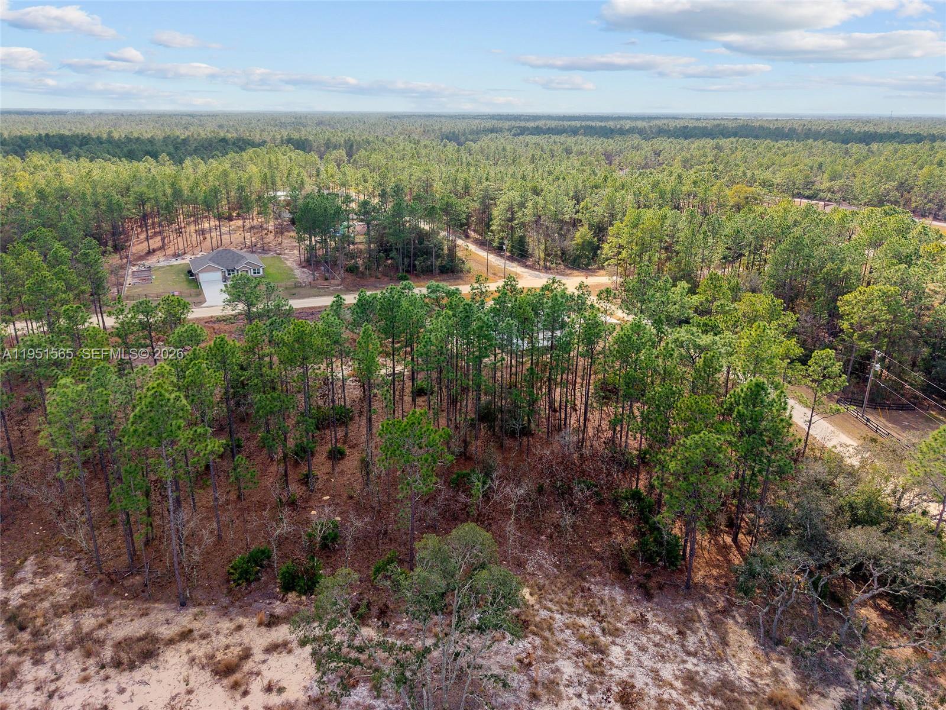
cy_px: 355
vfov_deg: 56.8
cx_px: 473
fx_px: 656
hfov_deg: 71.6
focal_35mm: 24
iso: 410
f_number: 1.8
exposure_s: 1/3200
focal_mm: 8.67
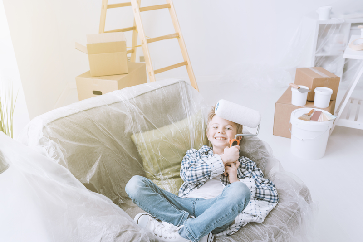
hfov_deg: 54.4
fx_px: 353
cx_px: 182
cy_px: 121
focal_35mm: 35
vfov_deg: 37.9
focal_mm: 35
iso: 100
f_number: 5
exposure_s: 1/125
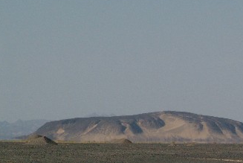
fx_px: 1933
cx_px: 290
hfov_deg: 7.1
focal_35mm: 286
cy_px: 188
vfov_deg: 4.8
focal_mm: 78
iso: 1600
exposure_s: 1/1000
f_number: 16
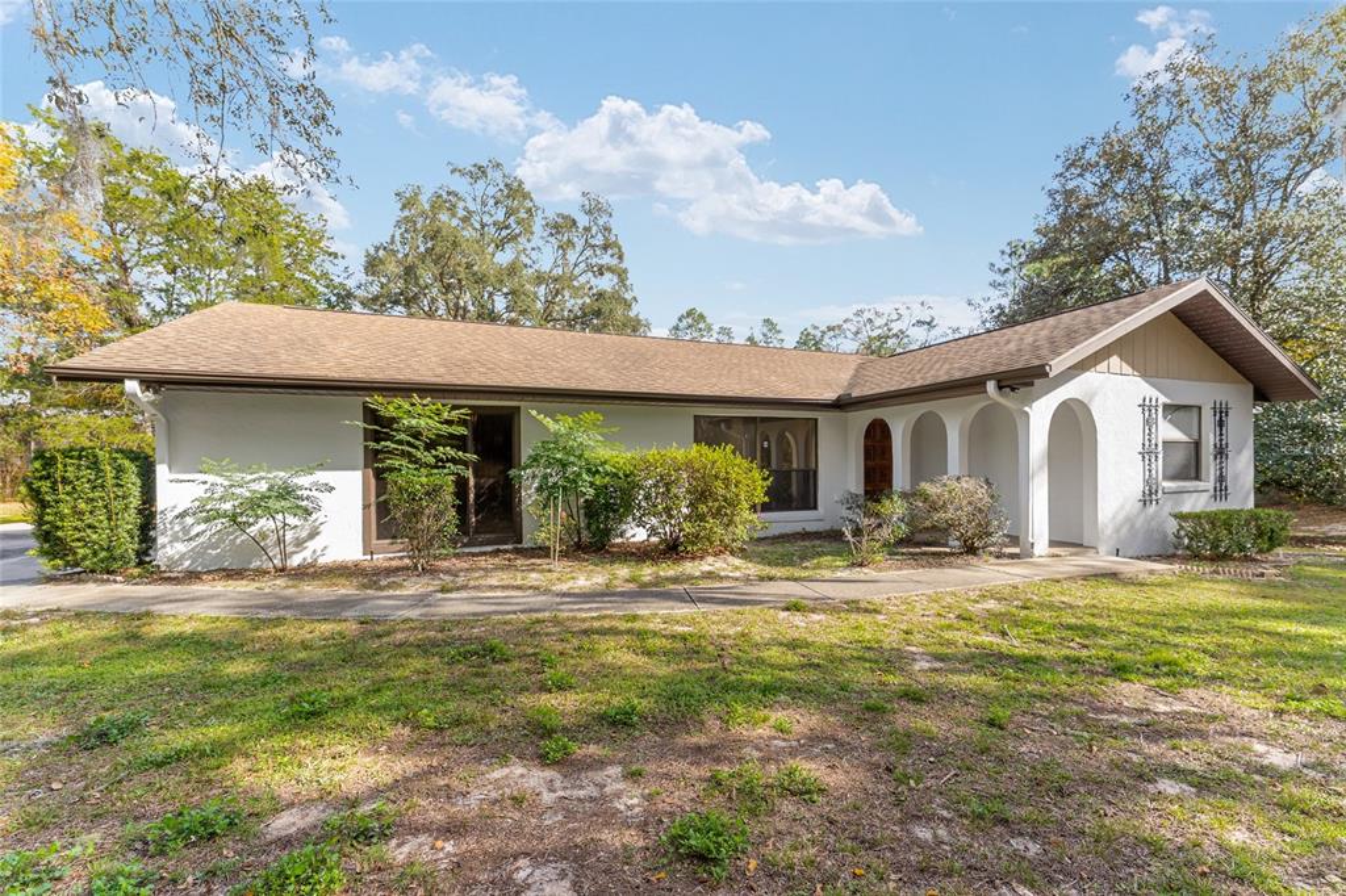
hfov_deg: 104.3
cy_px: 448
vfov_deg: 81.2
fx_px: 523
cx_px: 673
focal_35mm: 14
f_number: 7.1
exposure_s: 1/160
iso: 320
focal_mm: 14
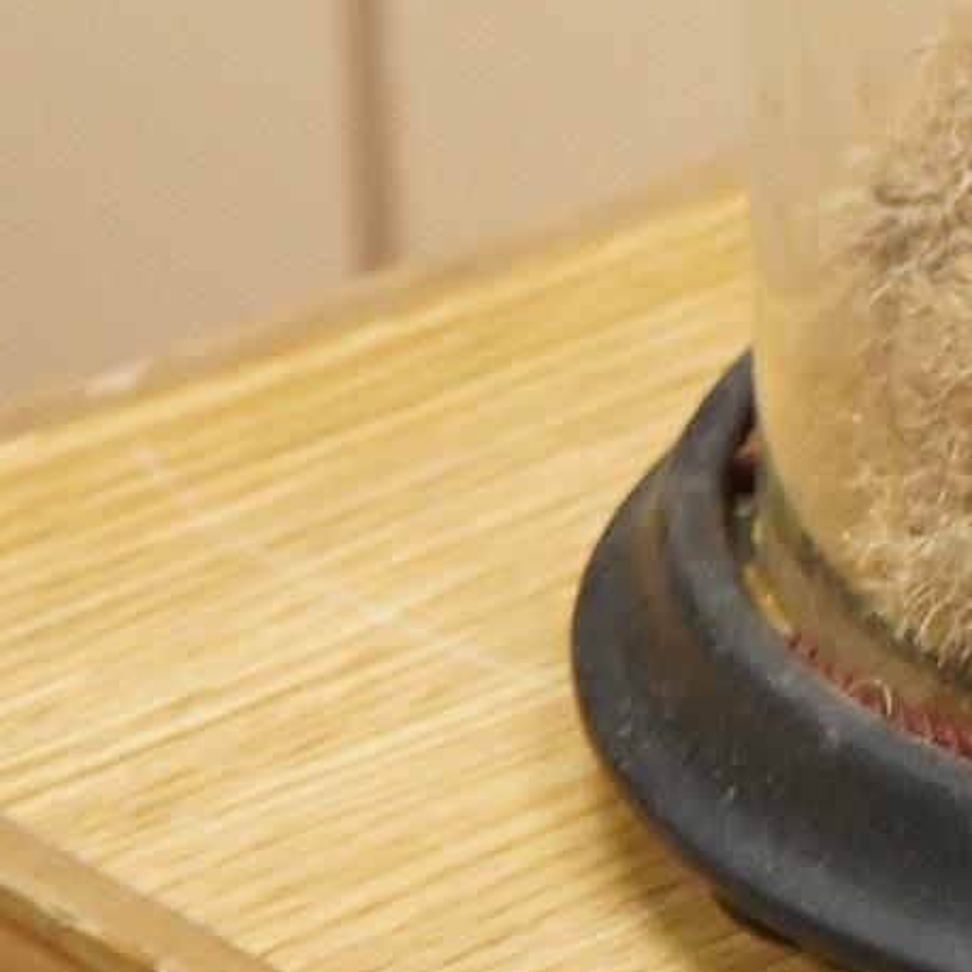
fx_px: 10325
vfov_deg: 5.2
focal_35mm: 325
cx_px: 1791
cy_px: -1486
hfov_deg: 5.3
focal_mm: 58
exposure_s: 1/200
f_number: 5.6
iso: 4000
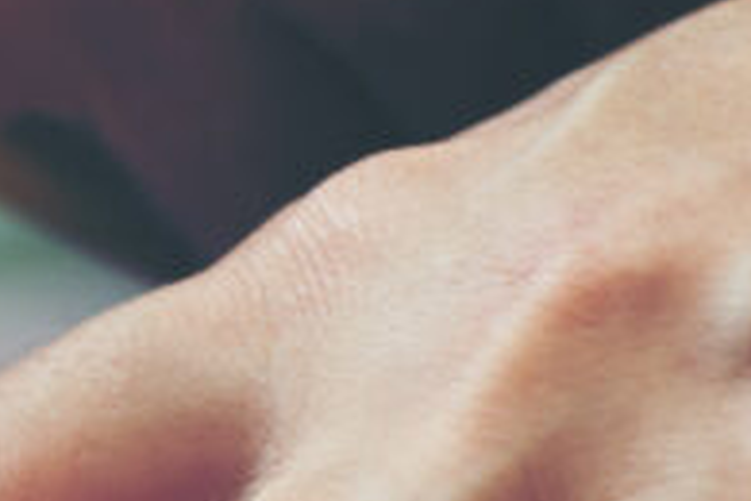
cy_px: 707
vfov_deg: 5.2
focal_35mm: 262
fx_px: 5465
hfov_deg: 7.4
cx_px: -1059
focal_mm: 50
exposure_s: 1/100
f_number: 2.5
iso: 250
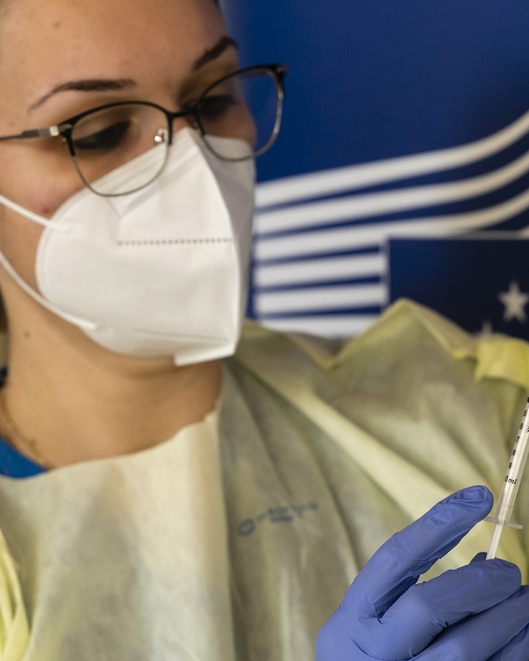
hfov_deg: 12.9
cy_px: 377
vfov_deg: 16.2
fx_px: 2328
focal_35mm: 119
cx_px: 449
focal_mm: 66
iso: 1000
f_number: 5
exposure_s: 1/200
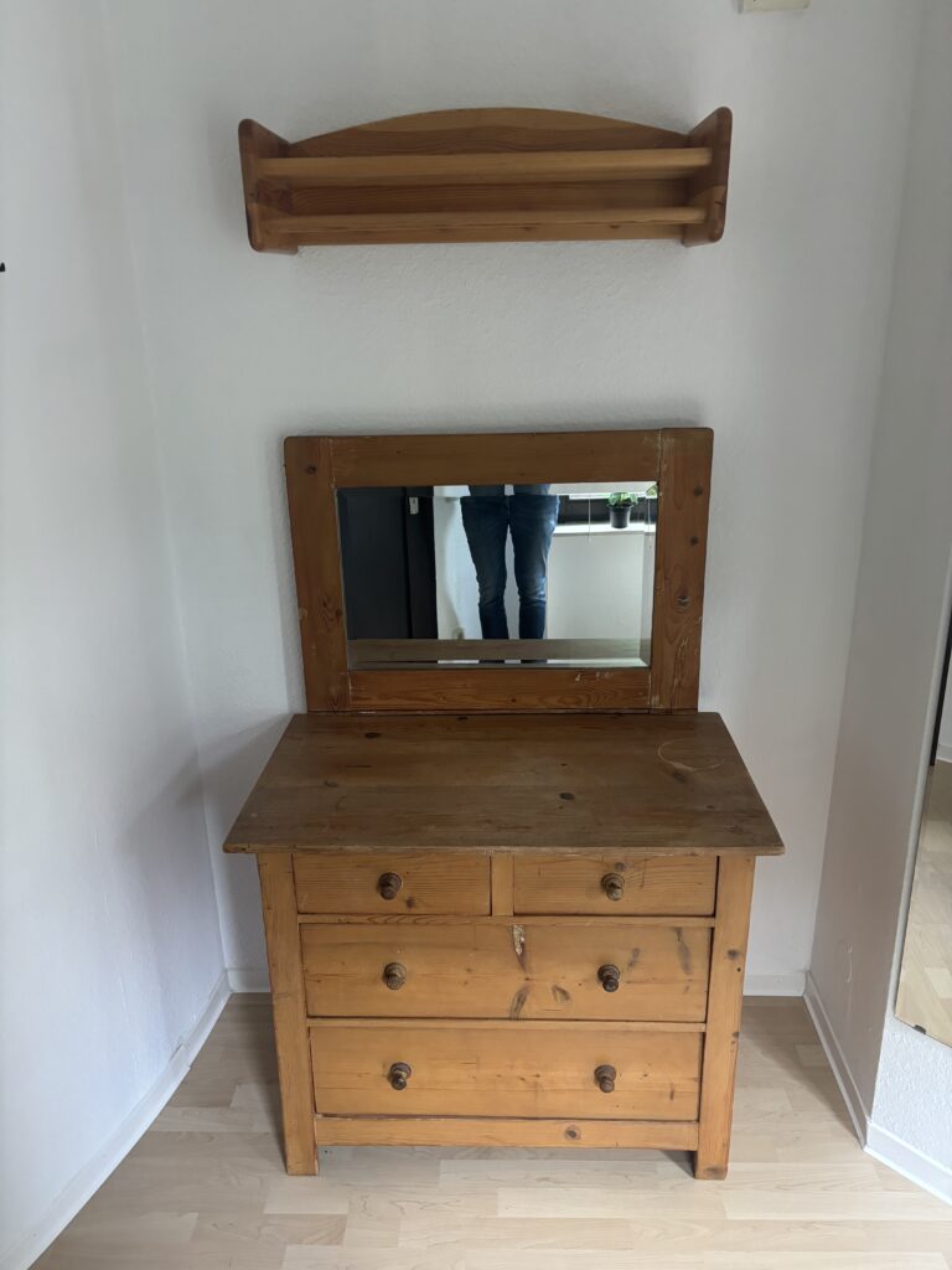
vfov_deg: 67.3
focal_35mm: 26
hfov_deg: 53.1
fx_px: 953
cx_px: 476
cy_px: 635
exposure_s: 1/60
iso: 250
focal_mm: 5.96
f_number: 1.6
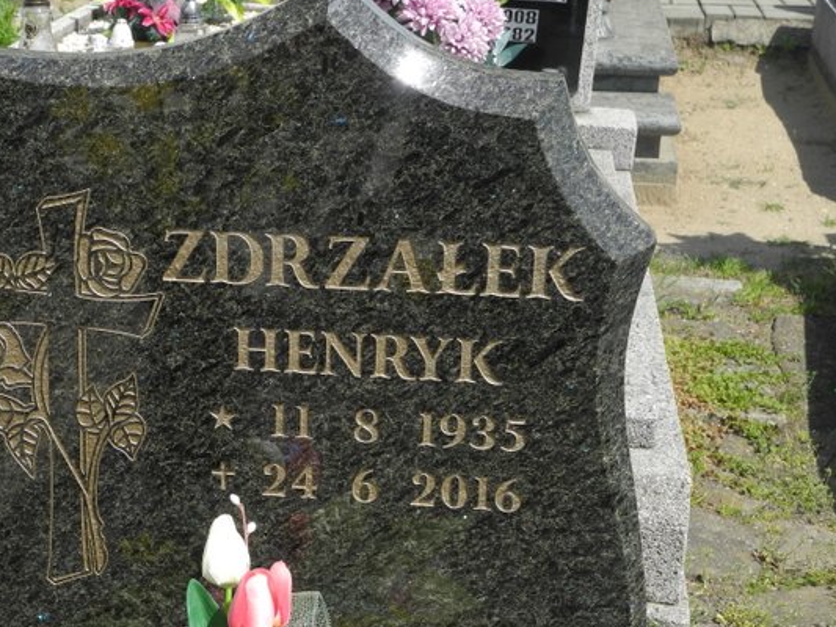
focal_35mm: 75
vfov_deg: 19.6
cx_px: 238
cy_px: 395
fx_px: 1812
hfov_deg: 25.8
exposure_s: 1/1000
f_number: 3.5
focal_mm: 10.7
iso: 100
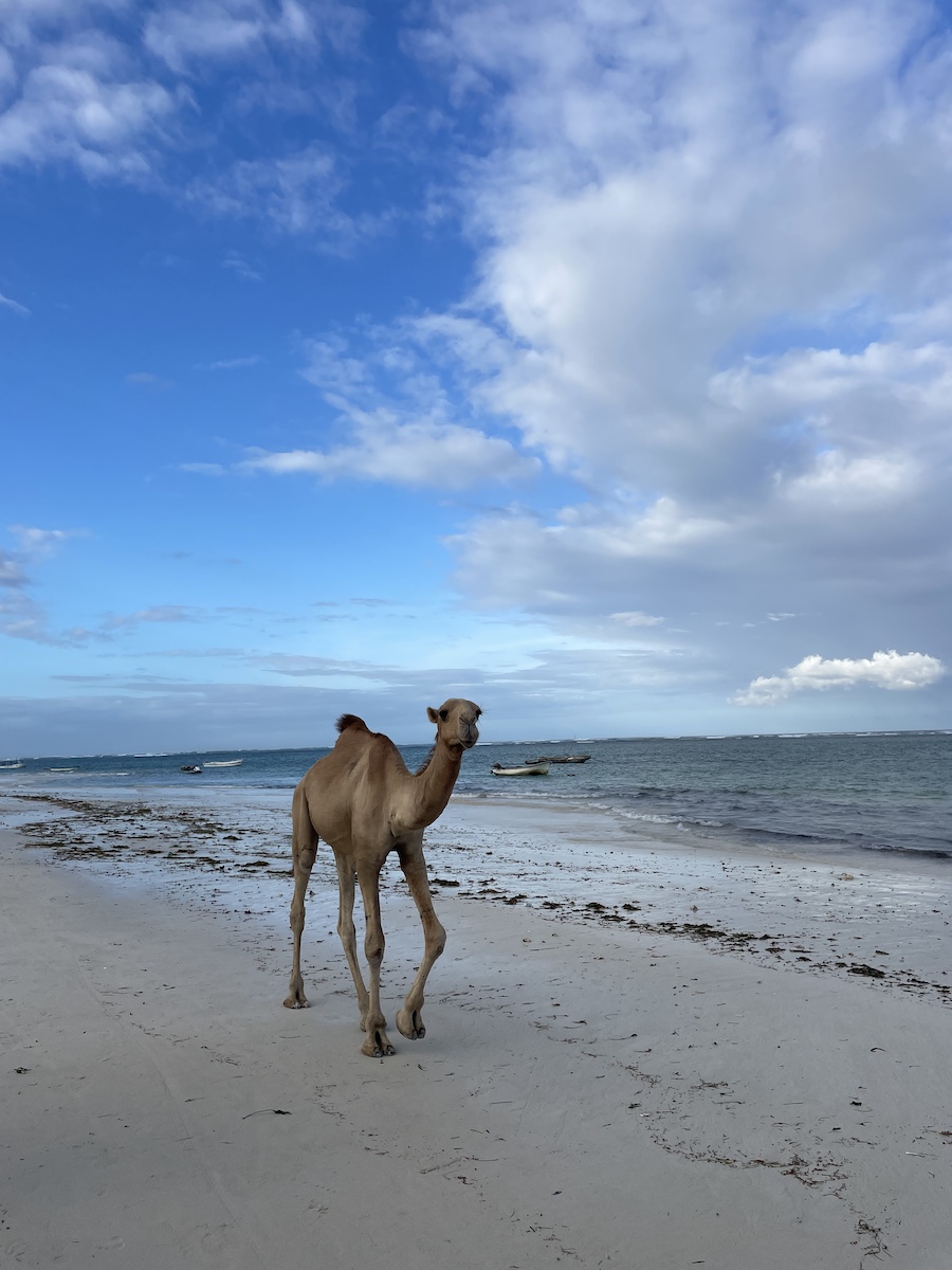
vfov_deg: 67.3
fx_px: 953
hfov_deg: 53.1
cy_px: 635
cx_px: 476
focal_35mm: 26
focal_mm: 4.2
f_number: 1.6
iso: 32
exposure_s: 1/2817
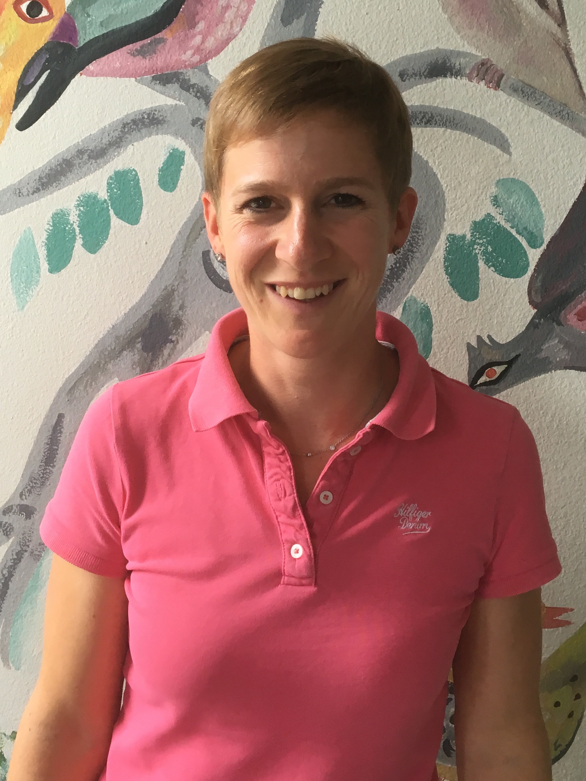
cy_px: 390
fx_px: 654
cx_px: 293
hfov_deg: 48.2
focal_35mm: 29
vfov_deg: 61.7
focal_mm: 4.15
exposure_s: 1/33
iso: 32
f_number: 2.2
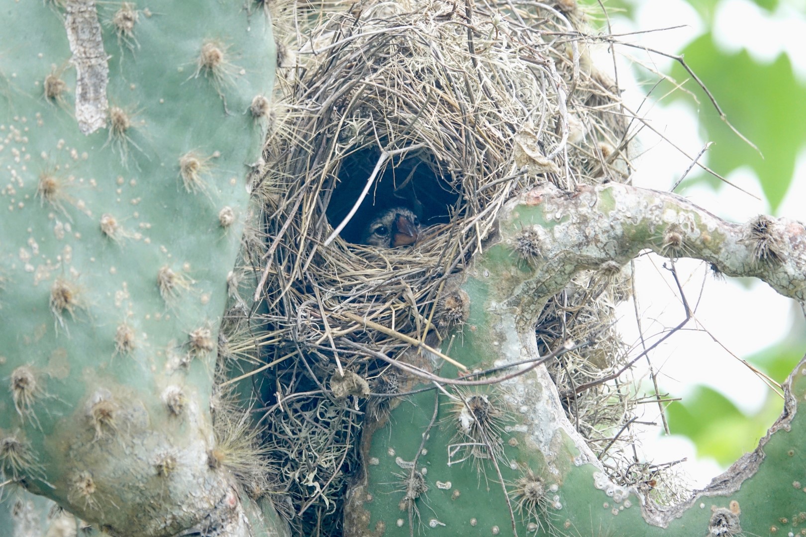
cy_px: 268
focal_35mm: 500
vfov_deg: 2.7
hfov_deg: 4.1
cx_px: 403
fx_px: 11194
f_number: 4
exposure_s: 1/250
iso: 1000
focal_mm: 183.43
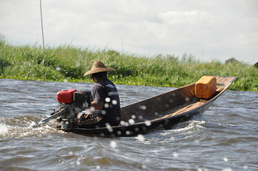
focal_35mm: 202
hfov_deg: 10.2
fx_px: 1449
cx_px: 129
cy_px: 86
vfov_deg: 6.8
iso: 800
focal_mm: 135
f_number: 9
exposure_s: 1/1250
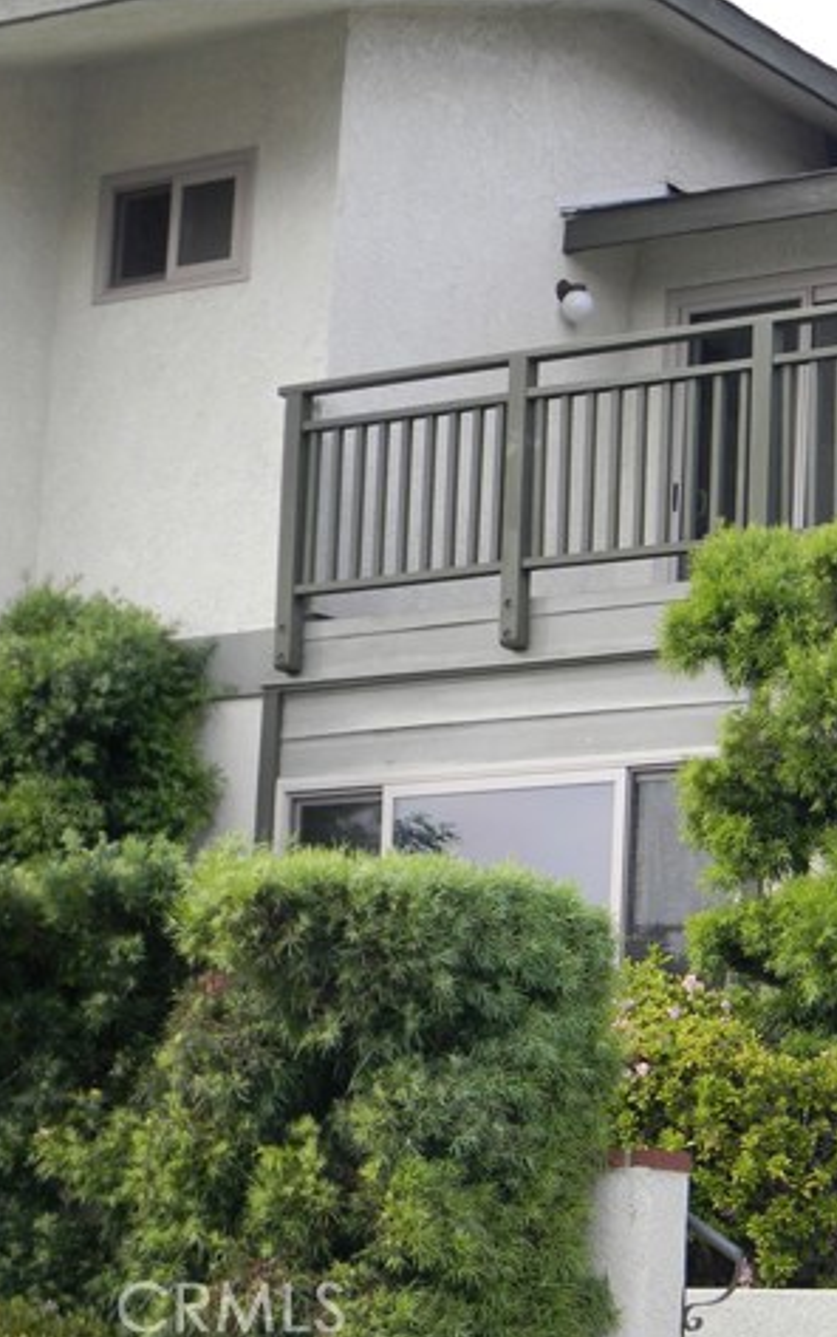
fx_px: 3501
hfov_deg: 13.5
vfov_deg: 21.6
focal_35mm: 96
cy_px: 670
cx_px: 735
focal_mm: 12.2
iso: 112
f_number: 4.3
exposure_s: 1/162
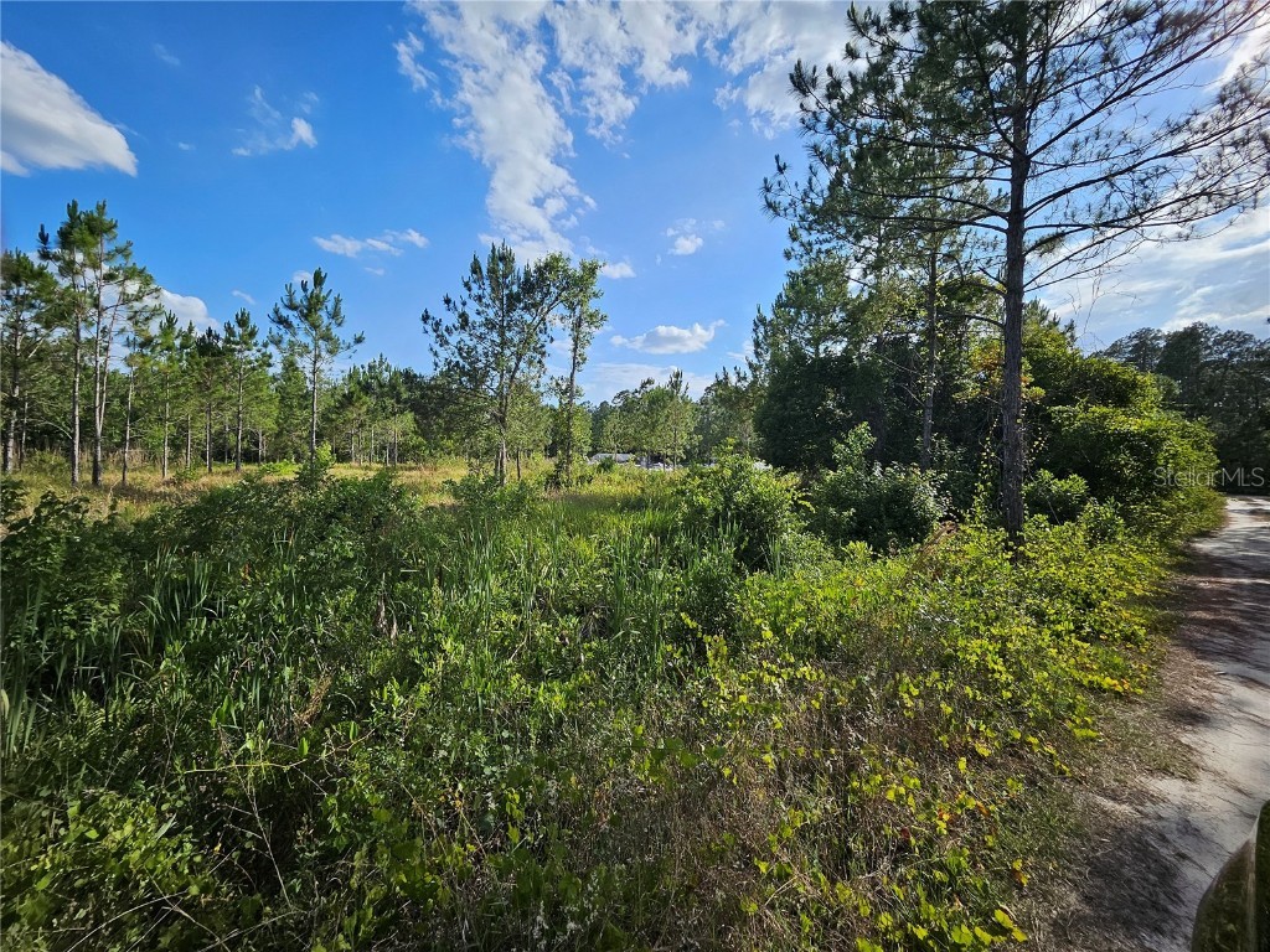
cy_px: 476
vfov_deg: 89.9
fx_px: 477
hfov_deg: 106.2
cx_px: 635
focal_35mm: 13
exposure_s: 1/1205
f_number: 2.2
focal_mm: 1.7
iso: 32
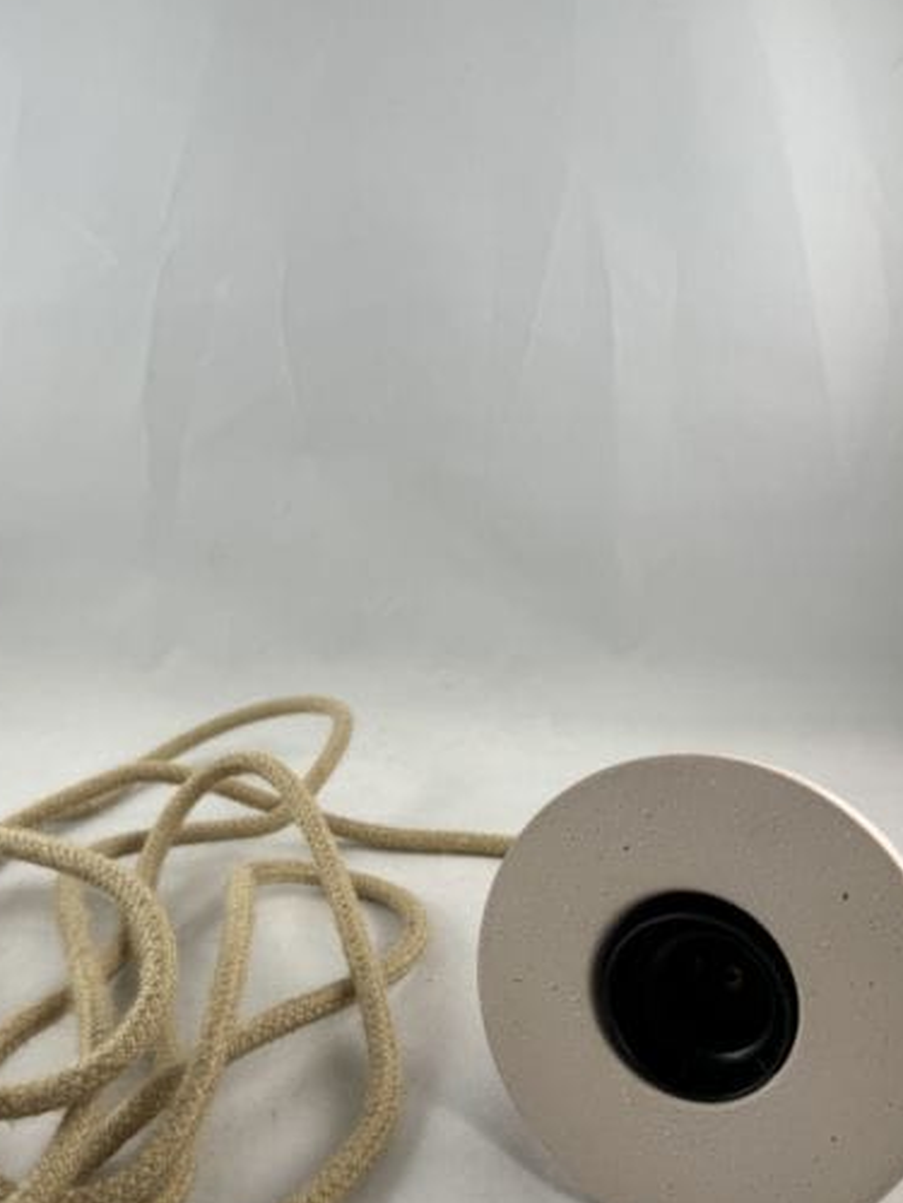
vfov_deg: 56.4
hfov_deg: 44.0
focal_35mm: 32
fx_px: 1113
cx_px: 373
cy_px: 725
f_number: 1.78
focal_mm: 6.86
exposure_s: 1/127
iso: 50
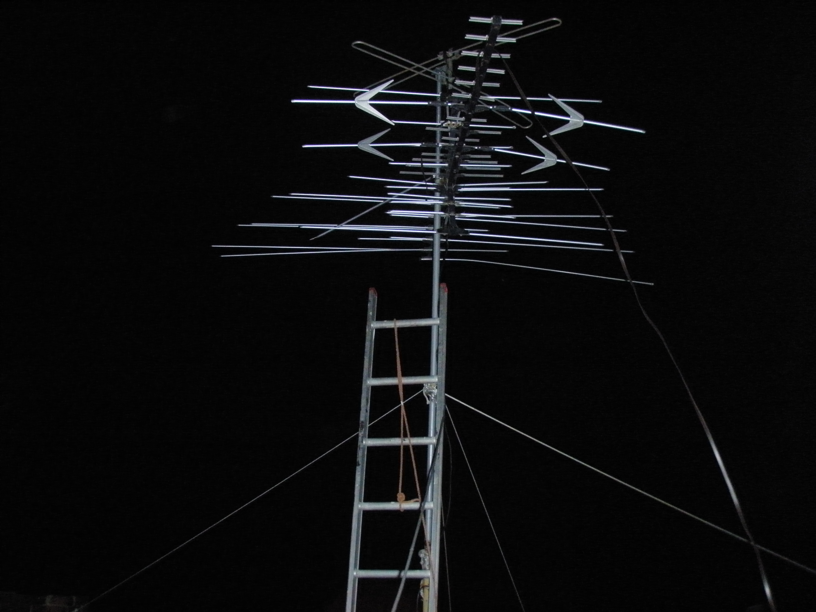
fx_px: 896
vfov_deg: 37.7
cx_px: 408
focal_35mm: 38
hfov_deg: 49.0
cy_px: 306
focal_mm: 6.7
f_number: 3.5
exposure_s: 1/30
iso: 800
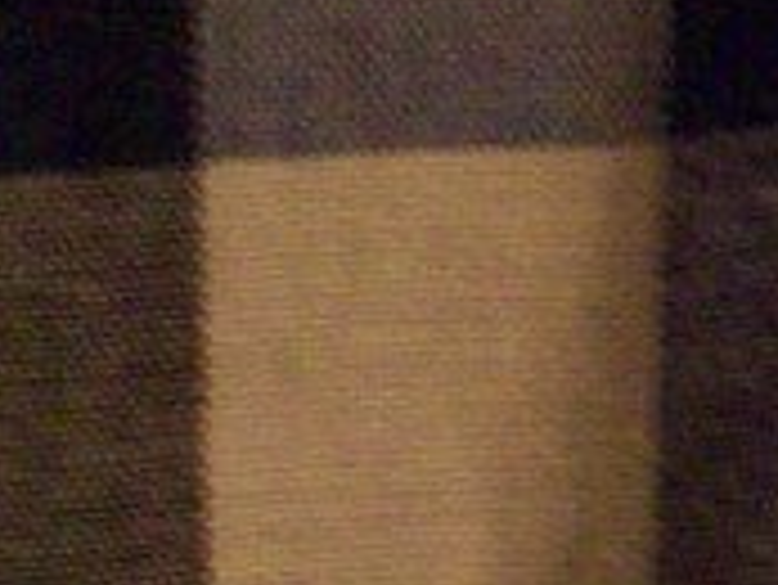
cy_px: -40
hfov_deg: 6.8
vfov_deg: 5.2
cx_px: 1194
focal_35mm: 285
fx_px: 6410
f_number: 2.8
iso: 200
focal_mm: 6.2
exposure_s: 1/8
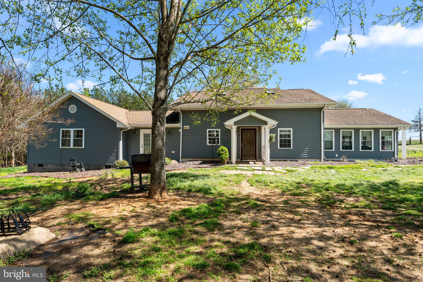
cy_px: 141
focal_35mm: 19
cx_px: 212
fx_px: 222
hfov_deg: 87.2
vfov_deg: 64.8
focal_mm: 18.9
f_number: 7.1
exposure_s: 1/3200
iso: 1000
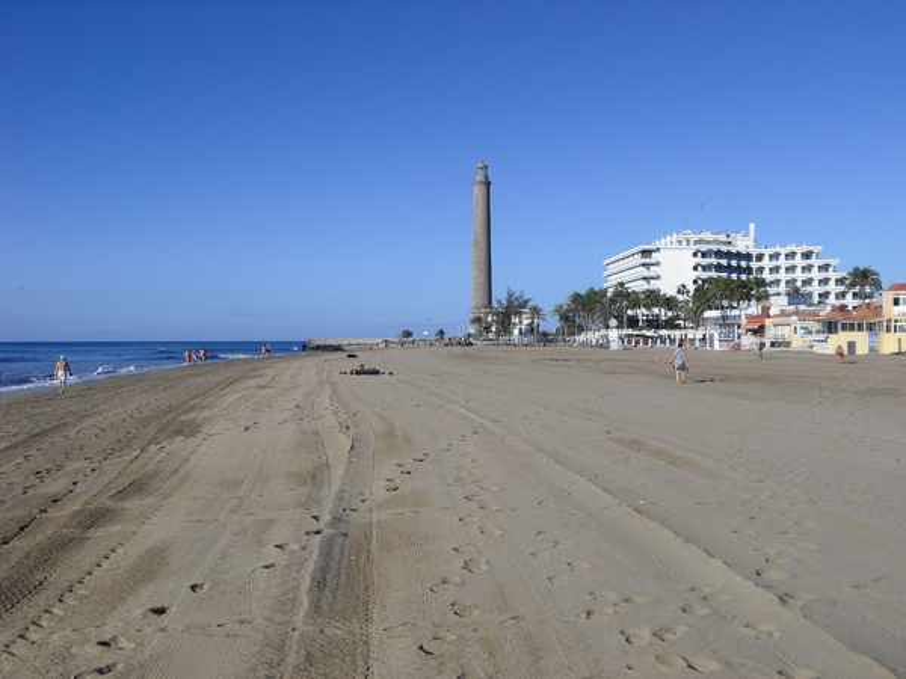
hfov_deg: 47.9
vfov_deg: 36.8
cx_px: 453
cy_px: 340
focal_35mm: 39
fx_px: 1021
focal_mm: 6.51
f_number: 9.1
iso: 64
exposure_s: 1/250
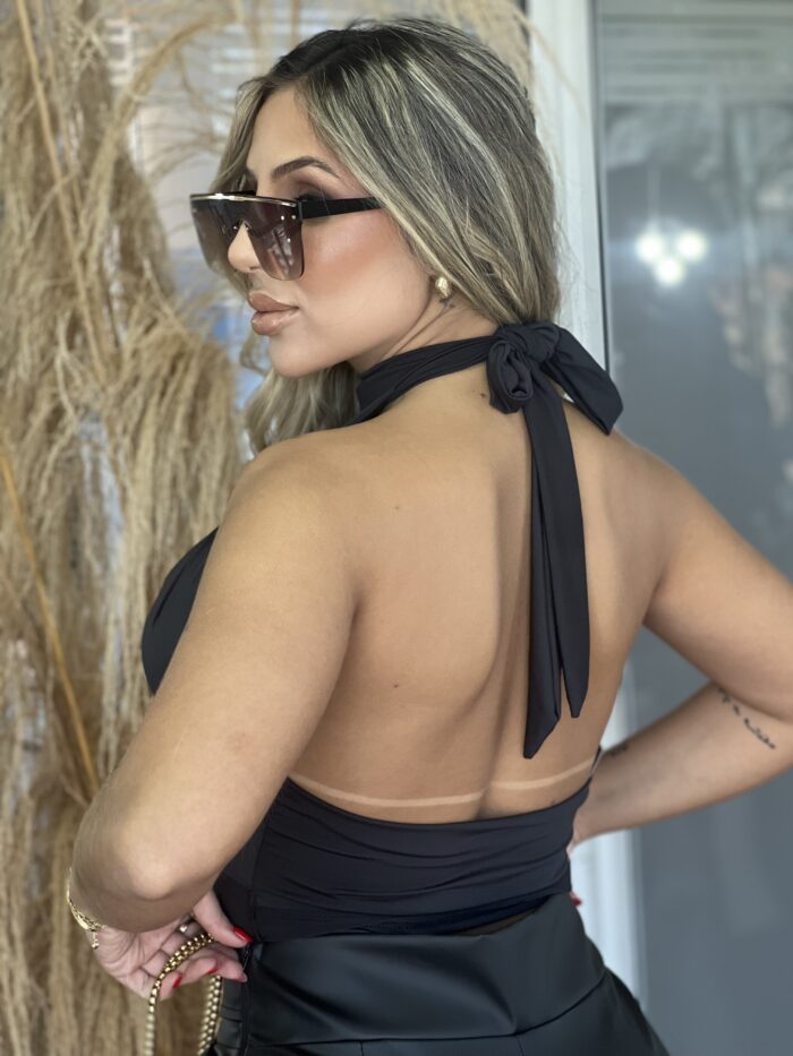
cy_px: 528
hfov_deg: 19.1
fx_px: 2351
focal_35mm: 77
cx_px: 396
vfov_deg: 25.3
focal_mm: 9
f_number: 2.8
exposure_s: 1/60
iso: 160
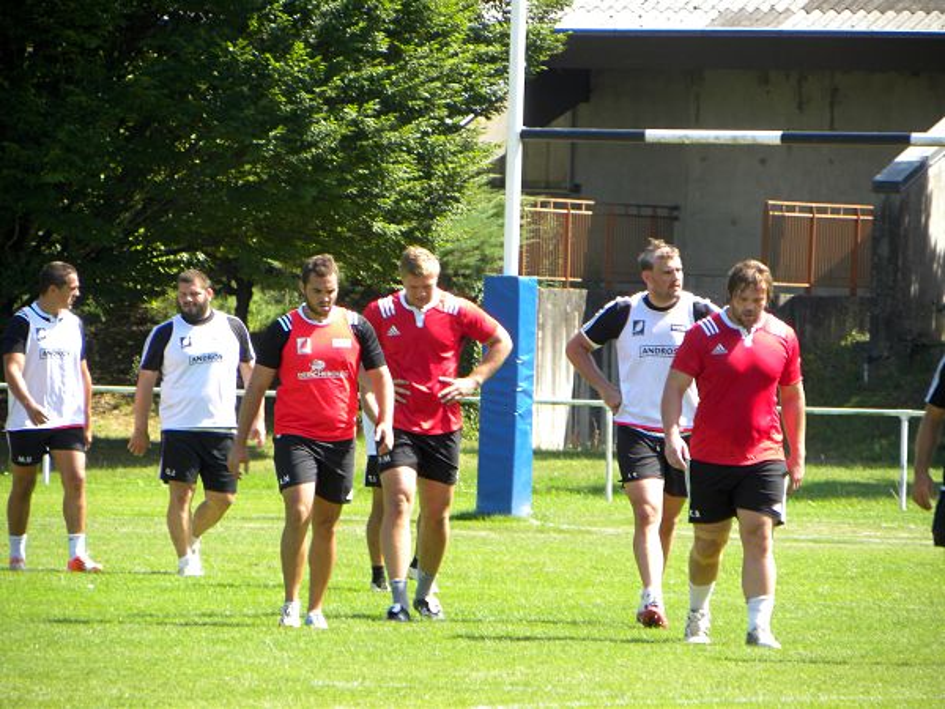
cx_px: 472
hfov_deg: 4.7
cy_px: 354
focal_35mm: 425
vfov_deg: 3.5
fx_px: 11602
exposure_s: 1/116
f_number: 5
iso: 64
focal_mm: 75.7
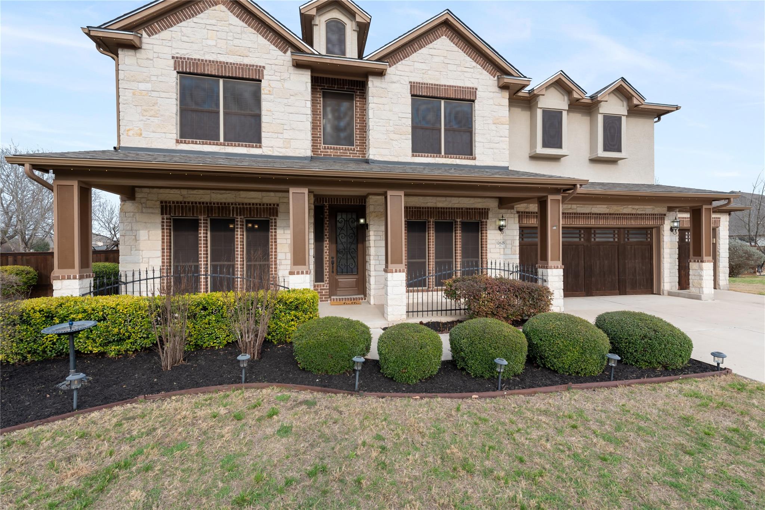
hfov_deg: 100.4
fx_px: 319
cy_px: 255
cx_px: 382
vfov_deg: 77.3
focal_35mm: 15
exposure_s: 1/100
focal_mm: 15
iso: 400
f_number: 8
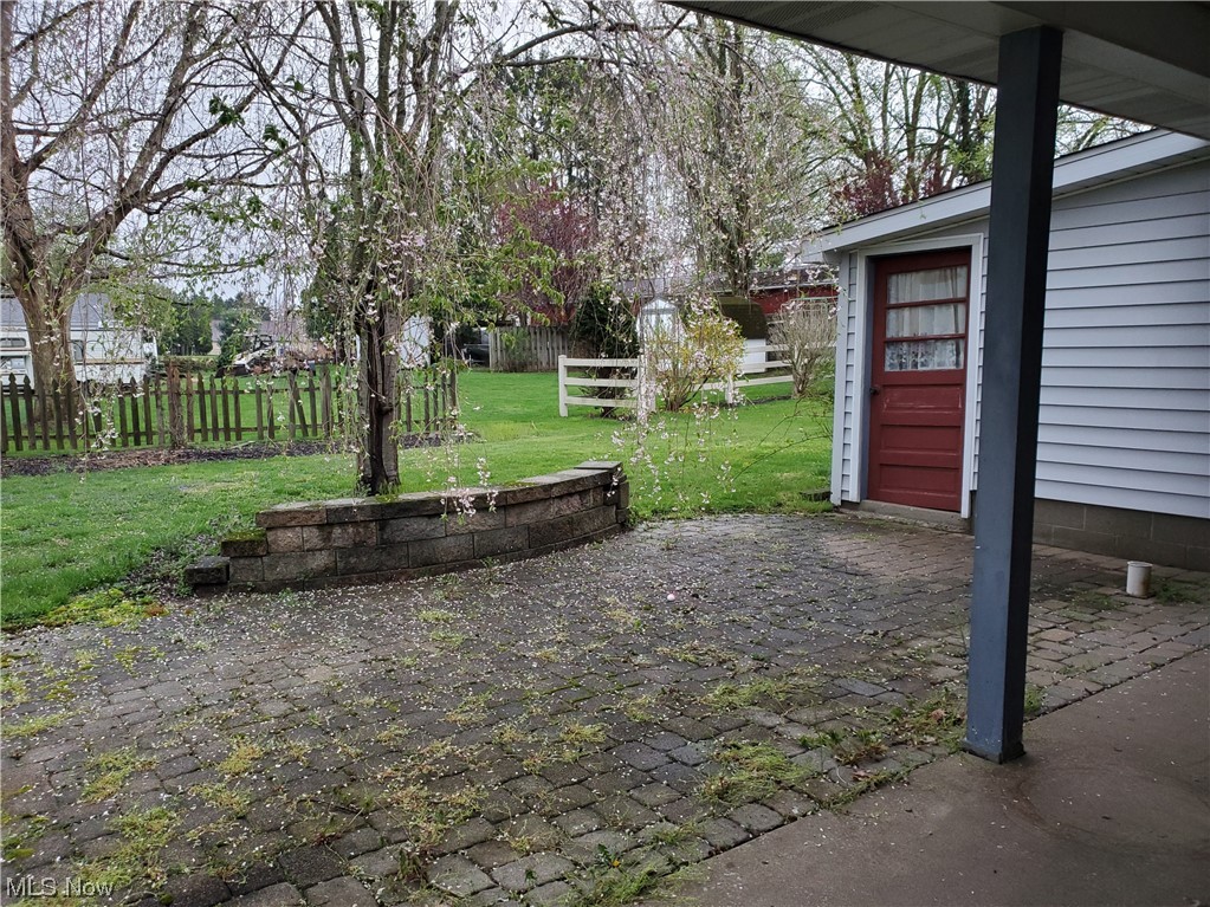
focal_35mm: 26
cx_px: 605
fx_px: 909
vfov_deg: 53.1
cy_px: 454
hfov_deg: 67.3
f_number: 2.4
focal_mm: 4.3
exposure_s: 1/120
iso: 200
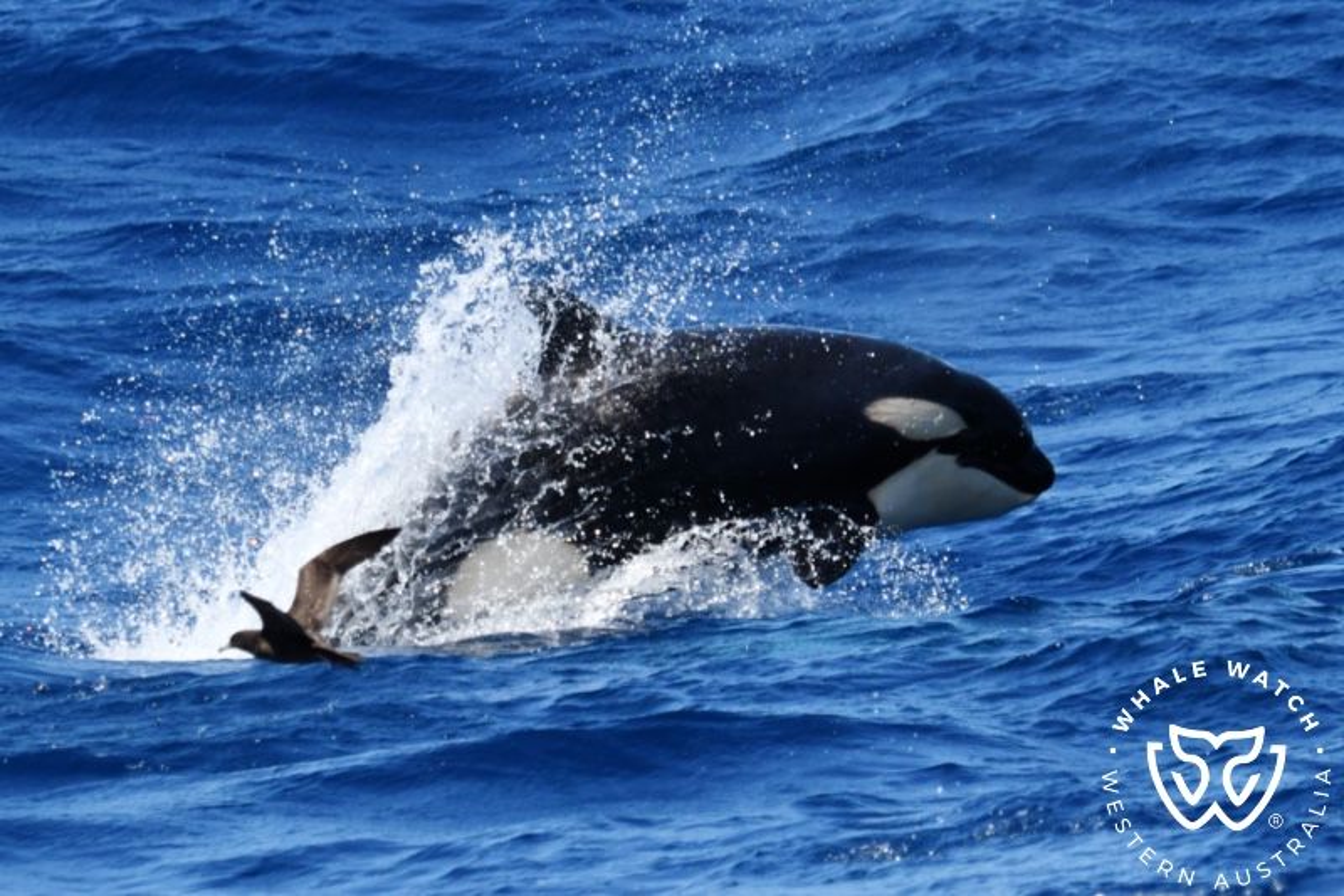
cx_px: 672
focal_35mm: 360
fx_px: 13436
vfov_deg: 3.8
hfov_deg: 5.7
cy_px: 448
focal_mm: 360
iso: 1100
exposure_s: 1/8000
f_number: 6
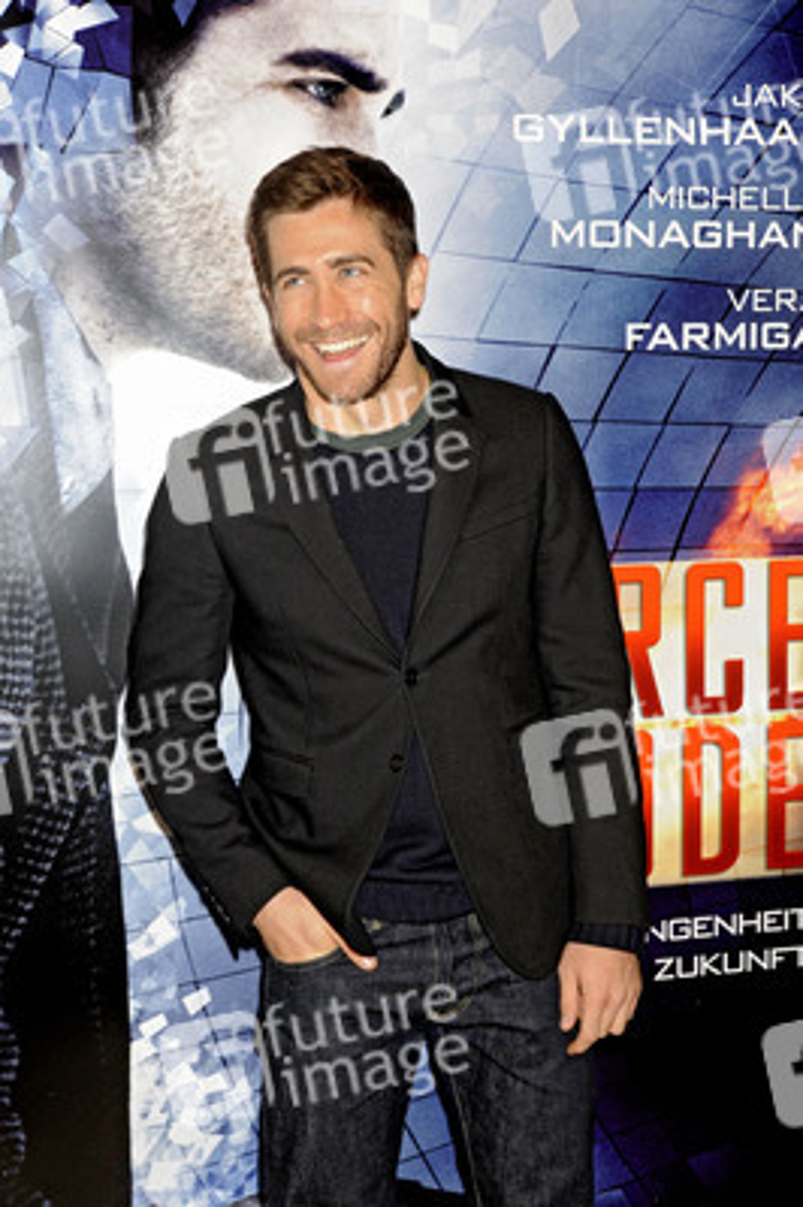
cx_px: 402
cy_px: 604
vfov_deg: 33.4
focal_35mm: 60
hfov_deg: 22.6
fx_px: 2011
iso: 800
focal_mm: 60
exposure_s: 1/160
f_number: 6.3
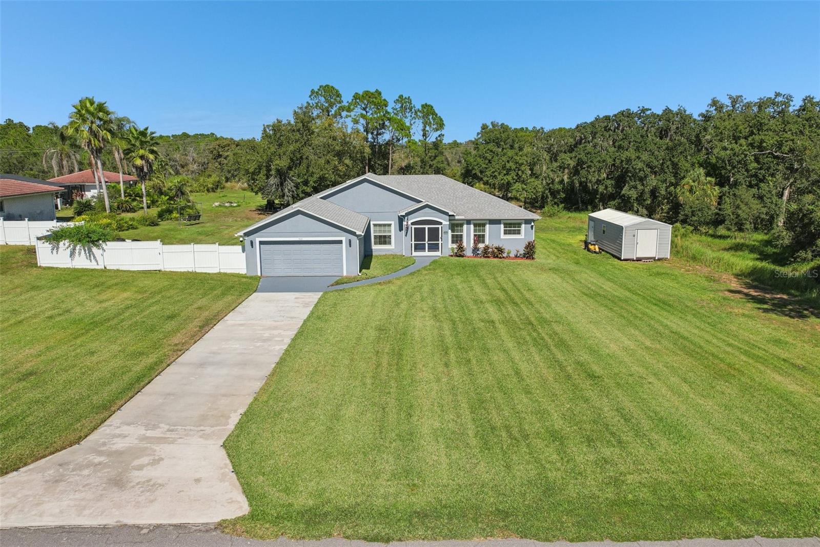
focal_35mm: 22
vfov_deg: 57.2
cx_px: 410
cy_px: 274
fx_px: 501
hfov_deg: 78.6
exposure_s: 1/3000
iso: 110
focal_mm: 8.4
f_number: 2.8
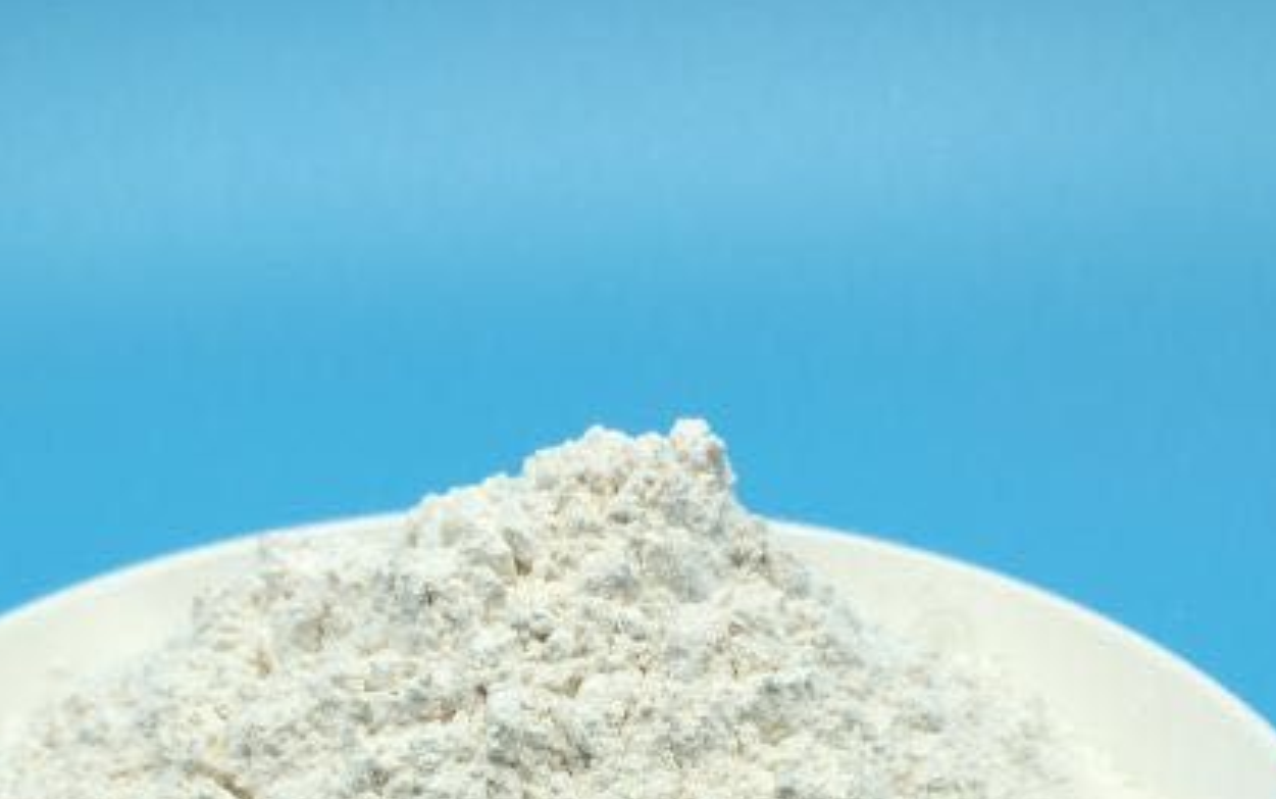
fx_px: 2053
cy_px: 808
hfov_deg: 34.4
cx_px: 487
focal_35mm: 59
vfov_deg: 21.2
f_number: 2.2
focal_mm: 4.15
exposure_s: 1/680
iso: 25
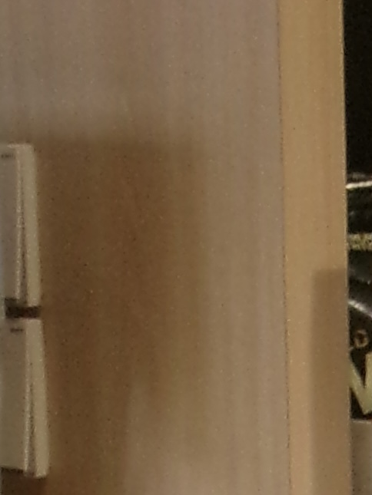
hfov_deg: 7.8
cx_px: 687
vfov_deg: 10.3
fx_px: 2650
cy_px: 794
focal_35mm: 185
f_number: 3.9
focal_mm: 5.1
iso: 499
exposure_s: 1/17
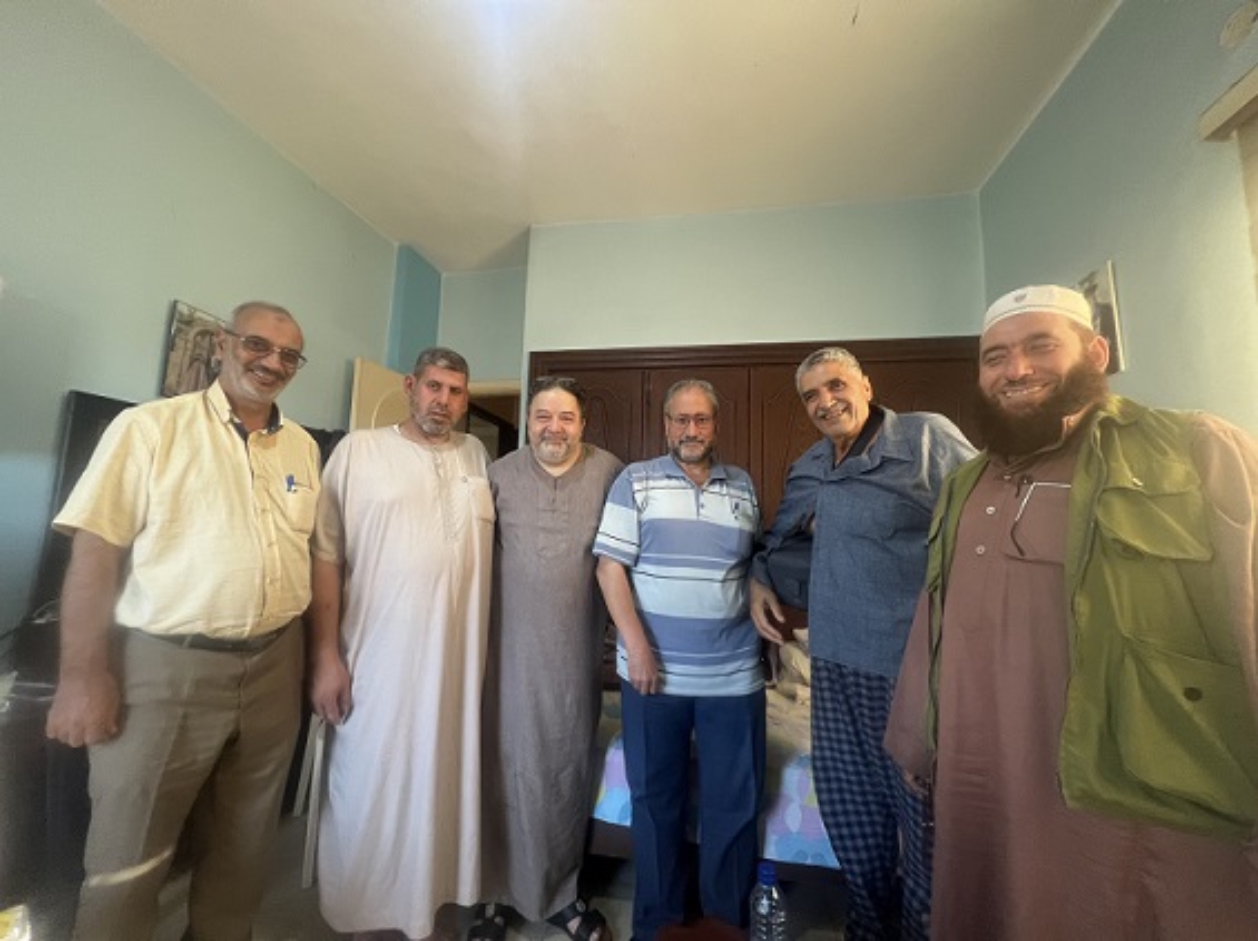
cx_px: 629
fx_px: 472
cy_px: 470
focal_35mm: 13
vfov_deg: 89.9
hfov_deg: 106.2
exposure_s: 1/50
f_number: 1.8
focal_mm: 1.57
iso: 250
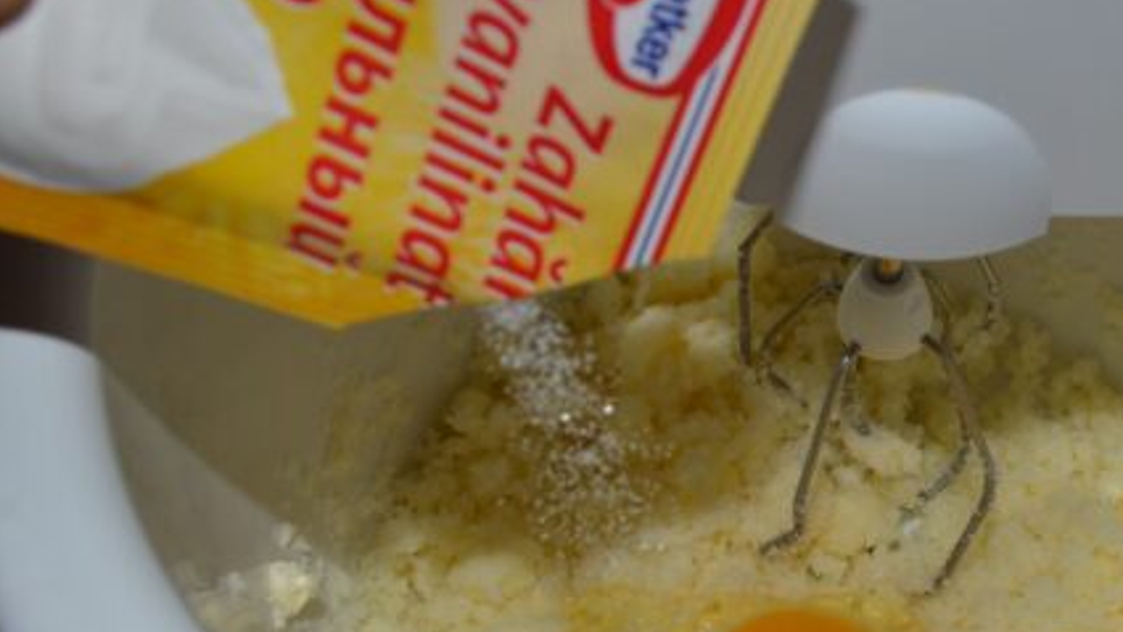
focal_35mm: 62
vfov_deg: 19.3
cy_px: 430
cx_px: 877
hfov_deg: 33.0
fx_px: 1846
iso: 100
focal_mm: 24
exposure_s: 1/60
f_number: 8
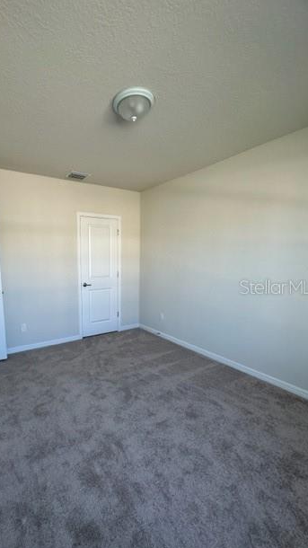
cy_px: 287
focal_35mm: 16
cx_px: 109
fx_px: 232
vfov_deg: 99.3
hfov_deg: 65.7
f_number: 2.2
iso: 100
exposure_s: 1/99
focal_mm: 2.22
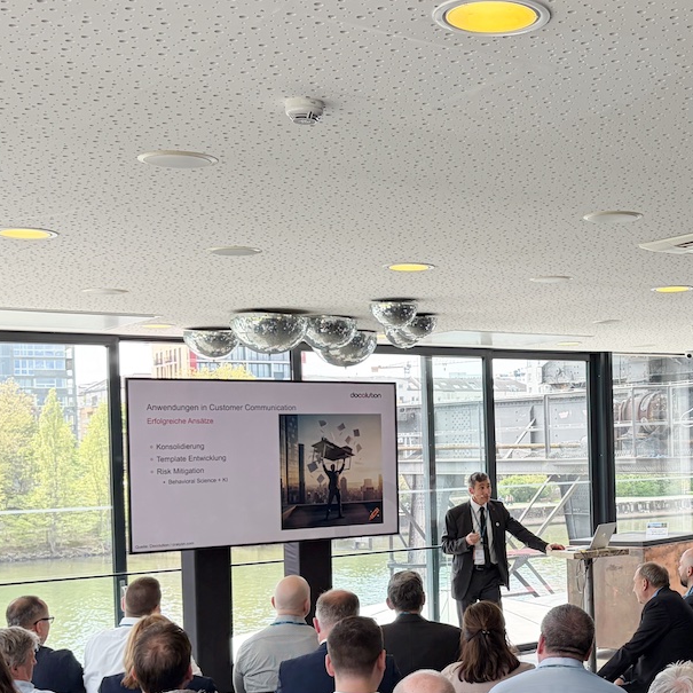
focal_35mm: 57
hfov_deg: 29.1
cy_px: 461
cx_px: 594
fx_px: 1291
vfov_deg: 29.8
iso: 64
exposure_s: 1/576
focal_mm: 5.96
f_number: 1.6
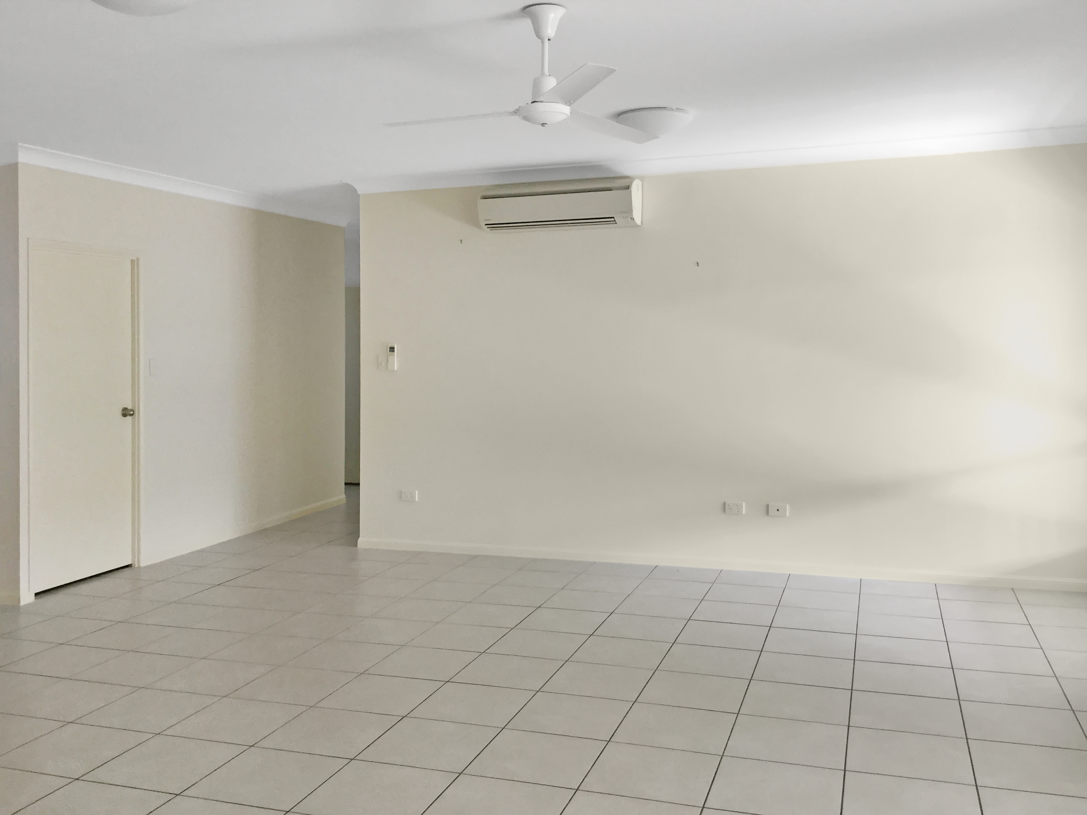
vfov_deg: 45.4
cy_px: 408
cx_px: 544
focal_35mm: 31
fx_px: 973
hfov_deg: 58.4
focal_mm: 3.3
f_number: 2.4
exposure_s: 1/33
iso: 40
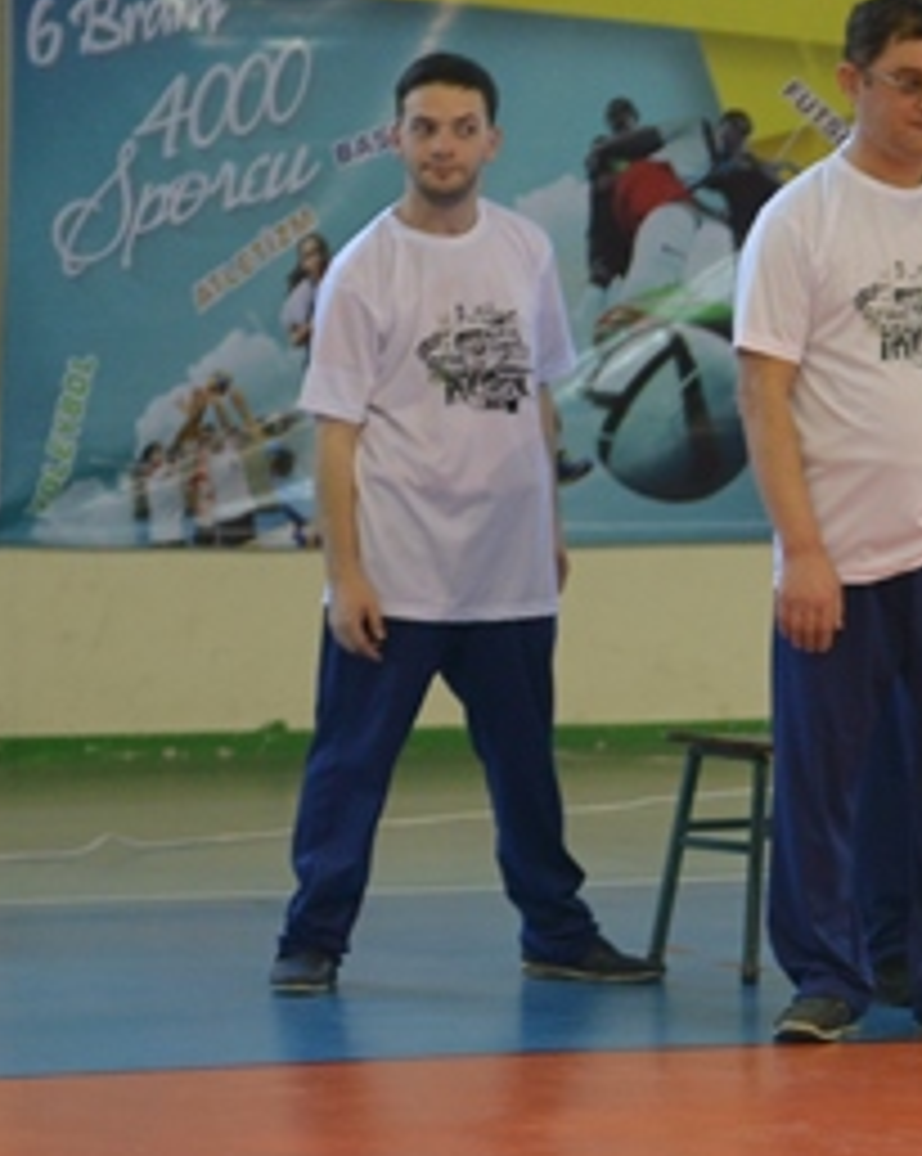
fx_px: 8953
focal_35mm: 262
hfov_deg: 5.8
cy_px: 529
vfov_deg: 7.4
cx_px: 1745
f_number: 2.8
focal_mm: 70
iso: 1000
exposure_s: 1/200
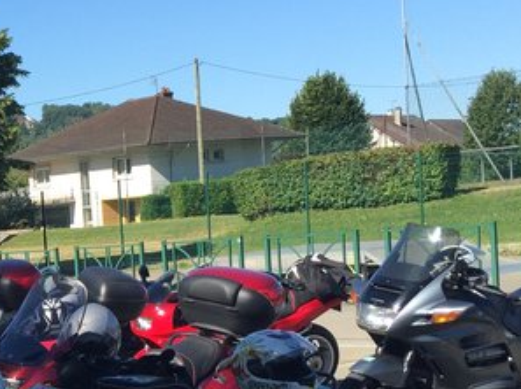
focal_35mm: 88
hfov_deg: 20.8
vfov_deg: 16.5
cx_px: -109
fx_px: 1323
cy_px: 365
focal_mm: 4.15
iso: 32
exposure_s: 1/1130
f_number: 2.2
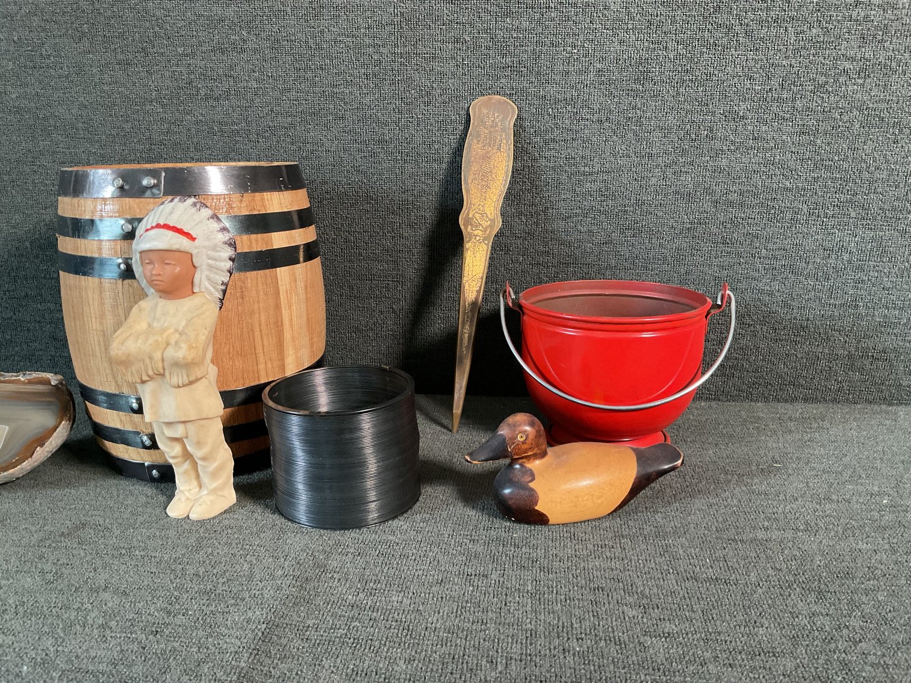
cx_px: 456
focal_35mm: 29
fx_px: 763
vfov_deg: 48.2
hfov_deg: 61.7
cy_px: 342
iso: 160
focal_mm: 3
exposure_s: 1/60
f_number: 1.8
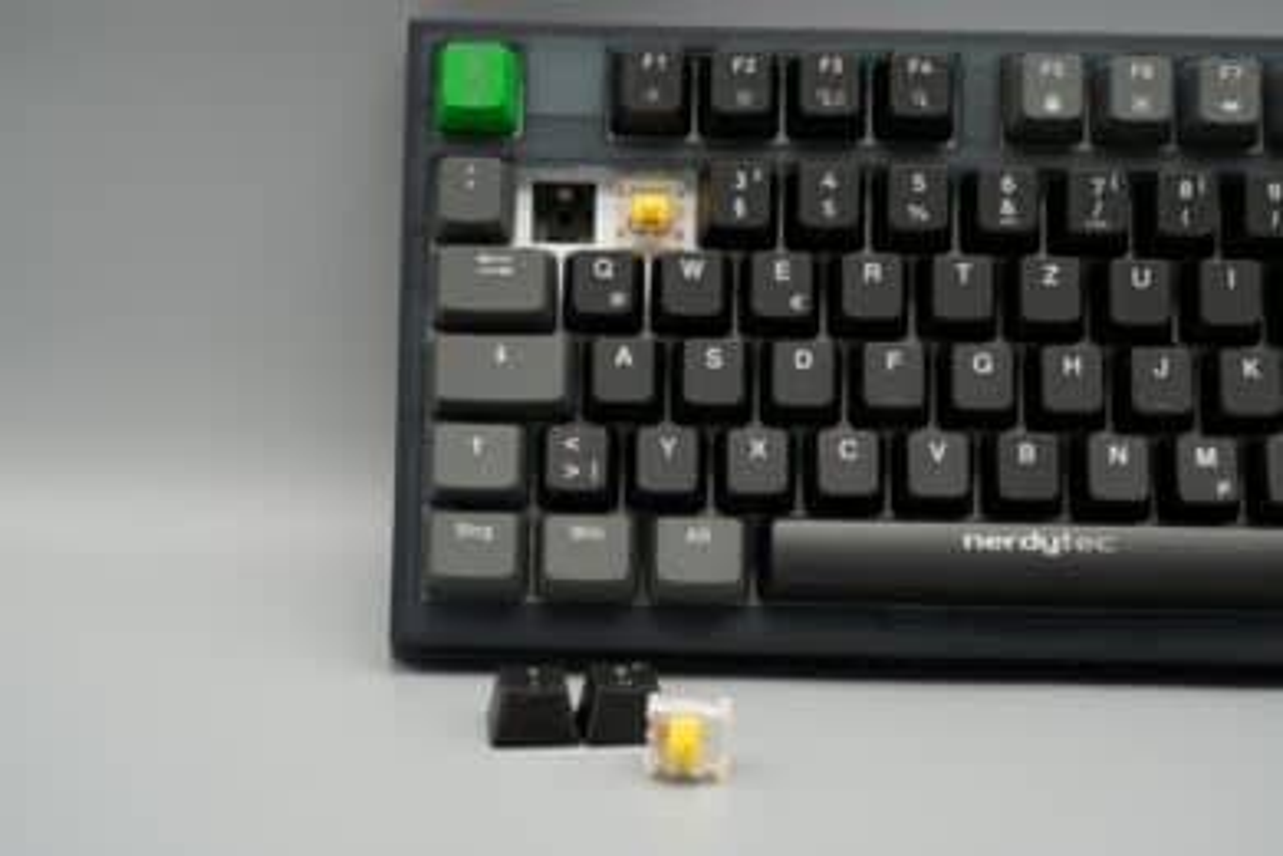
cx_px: 642
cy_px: 428
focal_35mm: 63
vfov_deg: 21.6
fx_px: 2245
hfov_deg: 31.9
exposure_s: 1/80
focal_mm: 63
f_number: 9
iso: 640
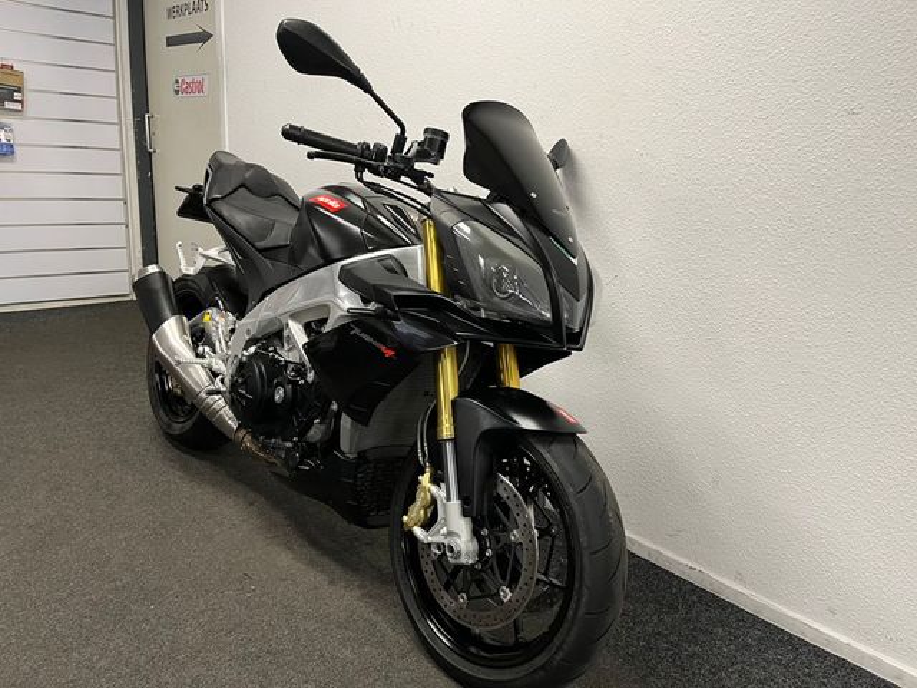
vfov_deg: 53.1
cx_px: 458
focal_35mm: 26
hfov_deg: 67.3
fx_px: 689
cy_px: 344
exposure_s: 1/50
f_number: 1.6
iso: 80
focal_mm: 5.1
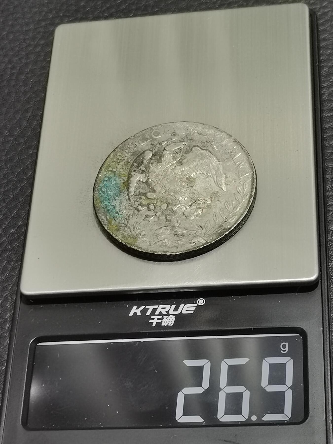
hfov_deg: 17.8
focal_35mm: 83
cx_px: 166
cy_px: 222
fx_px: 1065
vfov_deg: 23.6
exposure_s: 1/100
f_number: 1.8
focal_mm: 5.58
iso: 160
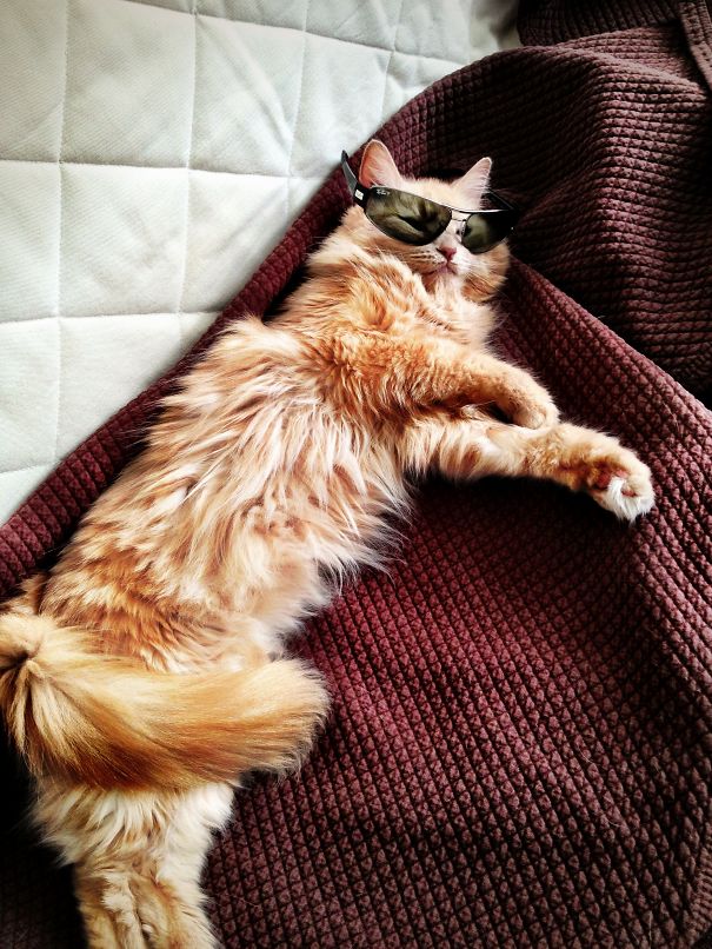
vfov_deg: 52.6
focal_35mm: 35
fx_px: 959
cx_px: 356
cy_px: 474
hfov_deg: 40.7
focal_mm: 4.28
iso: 50
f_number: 2.4
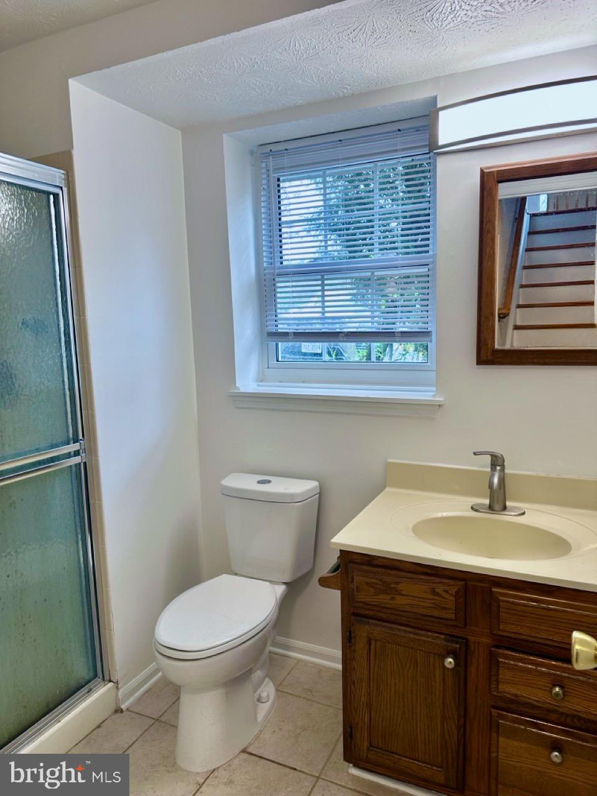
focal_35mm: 24
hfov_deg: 56.8
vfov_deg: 71.6
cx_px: 298
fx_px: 552
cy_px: 398
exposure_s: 1/120
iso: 80
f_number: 1.78
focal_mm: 6.86
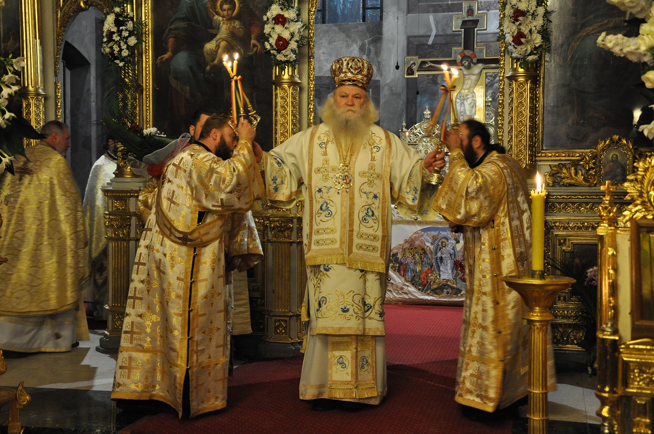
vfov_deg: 25.7
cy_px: 217
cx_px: 327
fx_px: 953
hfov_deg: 37.9
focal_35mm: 52
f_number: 4.5
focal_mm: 35
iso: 1600
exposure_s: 1/25
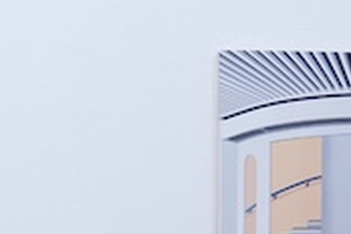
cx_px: 0
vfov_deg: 8.1
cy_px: 338
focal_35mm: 167
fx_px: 1628
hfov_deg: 12.2
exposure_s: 1/50
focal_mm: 29
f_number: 3.5
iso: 100
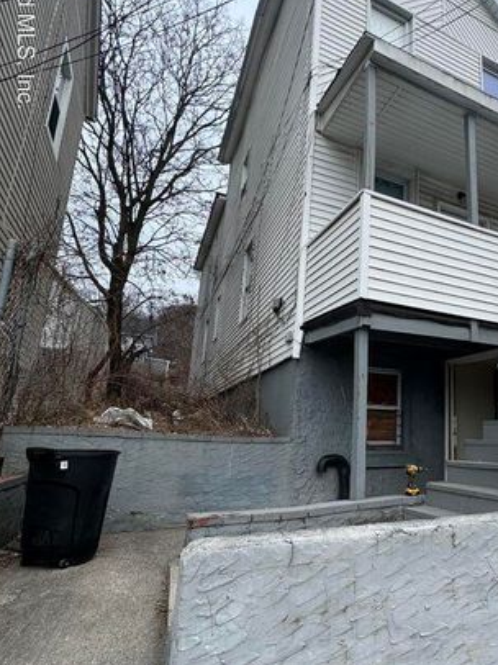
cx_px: 398
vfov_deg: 73.9
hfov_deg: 54.8
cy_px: 343
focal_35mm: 23
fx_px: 442
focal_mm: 2.22
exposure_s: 1/435
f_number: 2.2
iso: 40
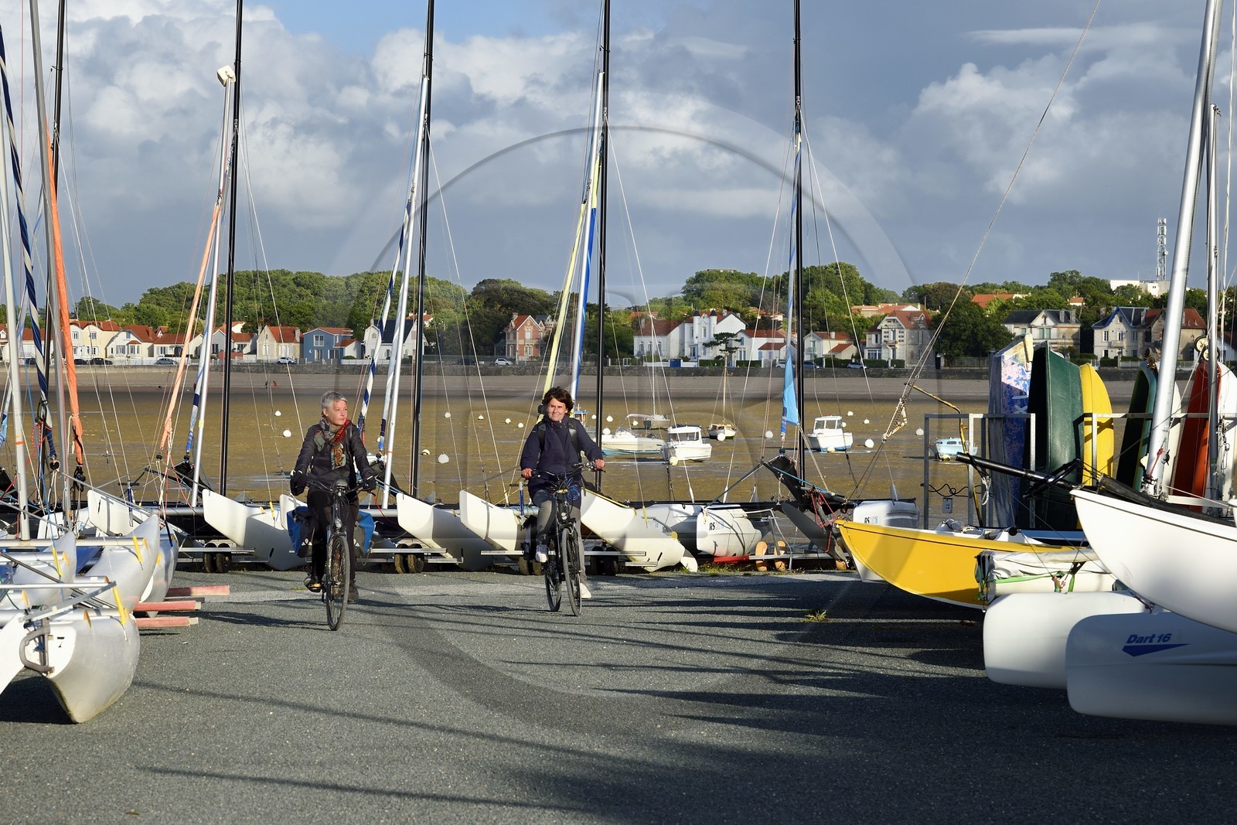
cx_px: 618
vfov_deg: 14.4
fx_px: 3264
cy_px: 412
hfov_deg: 21.5
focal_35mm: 95
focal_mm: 95
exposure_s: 1/500
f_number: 9
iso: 200
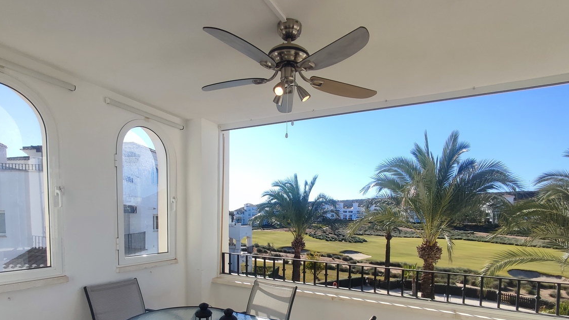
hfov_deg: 86.6
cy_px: 244
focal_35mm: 20
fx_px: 302
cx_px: 283
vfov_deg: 53.1
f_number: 2.2
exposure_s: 1/982
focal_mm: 1.65
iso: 50
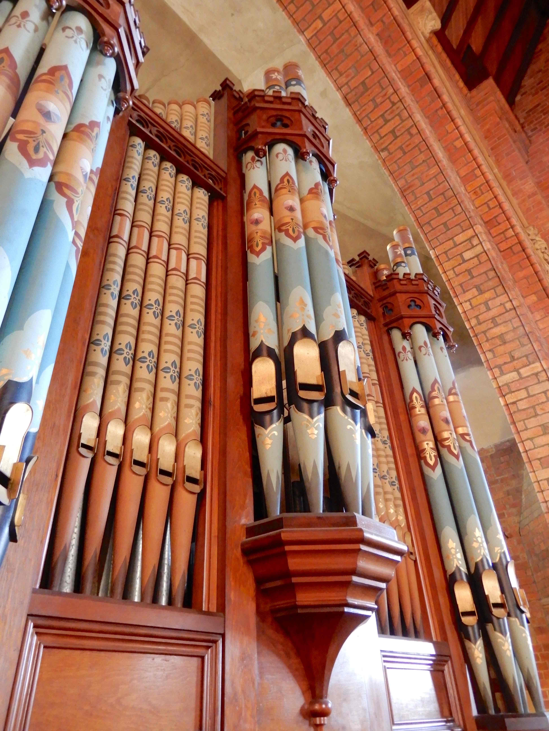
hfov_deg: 56.8
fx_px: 508
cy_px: 366
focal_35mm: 24
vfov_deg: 71.6
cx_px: 274
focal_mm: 4.3
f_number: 3.4
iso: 800
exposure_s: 1/6
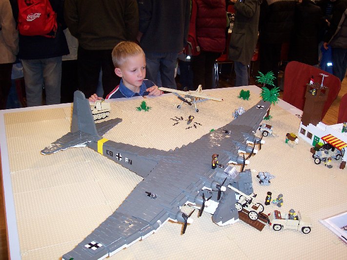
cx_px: 174
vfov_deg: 38.7
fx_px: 371
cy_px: 130
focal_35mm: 37
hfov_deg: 50.1
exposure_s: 1/60
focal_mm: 5.6
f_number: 2.8
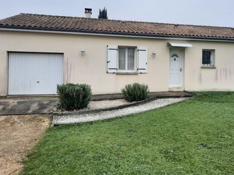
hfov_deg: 56.3
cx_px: 143
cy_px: 74
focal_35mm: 32
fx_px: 216
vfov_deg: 44.0
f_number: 2
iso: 32
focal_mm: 4.6
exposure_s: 1/202
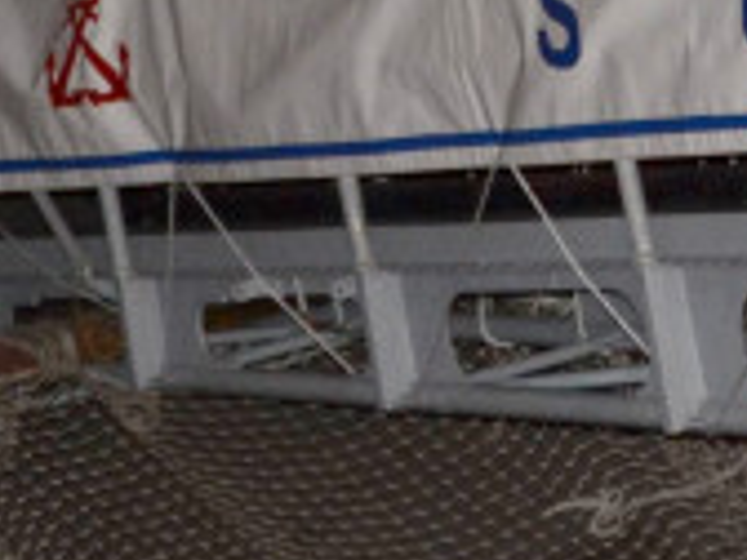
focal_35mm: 220
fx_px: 4746
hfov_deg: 8.7
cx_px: 1241
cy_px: -751
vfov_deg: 6.5
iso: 400
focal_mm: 25
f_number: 4
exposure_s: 1/60
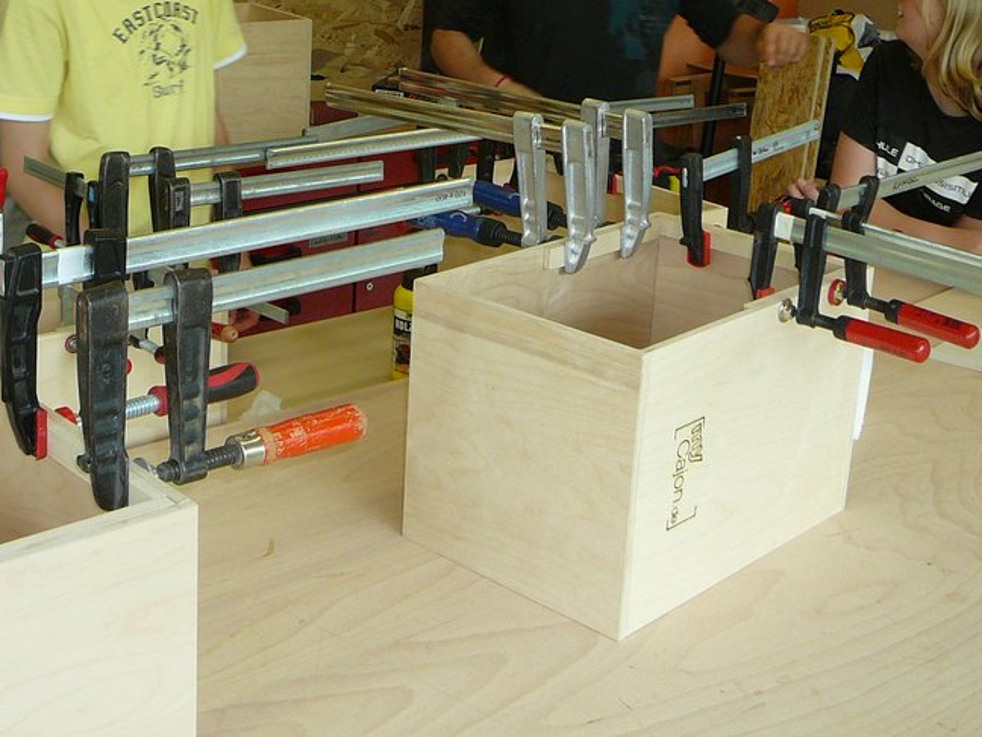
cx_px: 391
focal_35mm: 54
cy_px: 190
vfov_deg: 26.7
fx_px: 1532
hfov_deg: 35.4
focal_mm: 5.2
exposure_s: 1/60
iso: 100
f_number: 2.8
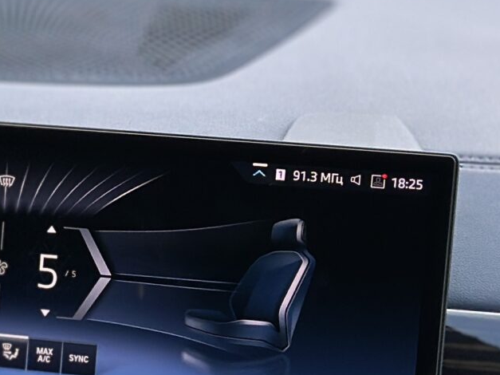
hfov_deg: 9.5
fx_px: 2831
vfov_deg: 7.6
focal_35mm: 196
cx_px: -449
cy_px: 207
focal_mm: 6.86
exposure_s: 1/121
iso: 80
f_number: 1.78
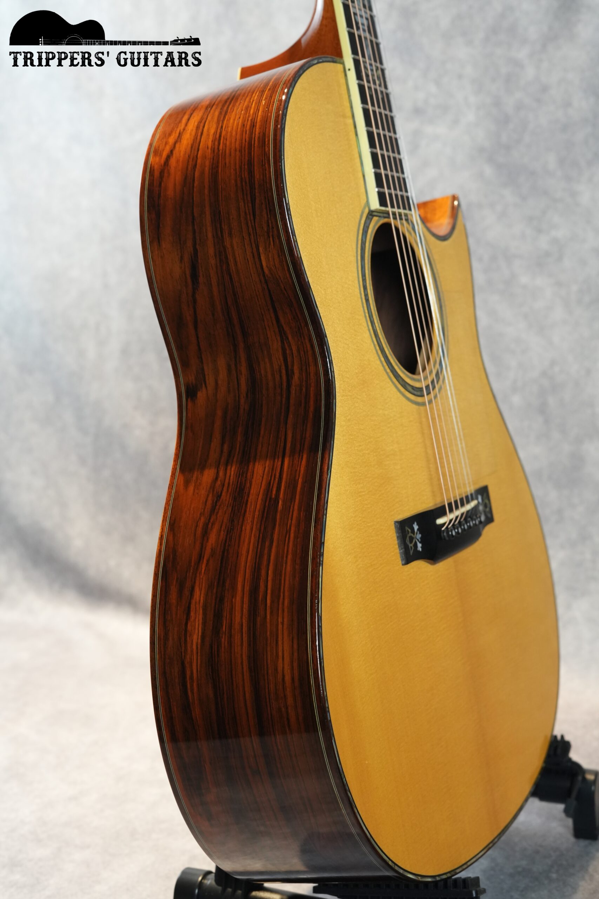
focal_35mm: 50
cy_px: 450
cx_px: 300
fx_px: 1248
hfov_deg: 27.0
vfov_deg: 39.6
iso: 2500
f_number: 6.3
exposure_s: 1/15
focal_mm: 50
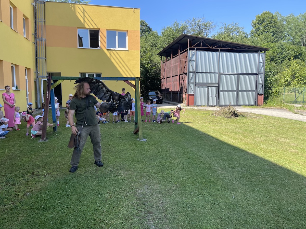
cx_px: 153
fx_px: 230
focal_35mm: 26
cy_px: 114
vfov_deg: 53.1
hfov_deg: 67.3
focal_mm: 5.1
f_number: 1.6
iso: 32
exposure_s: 1/1252
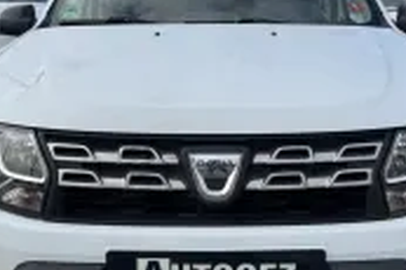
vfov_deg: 25.9
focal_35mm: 52
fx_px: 586
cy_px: 146
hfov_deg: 38.2
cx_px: 216
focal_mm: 6.76
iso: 80
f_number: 1.78
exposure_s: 1/2959
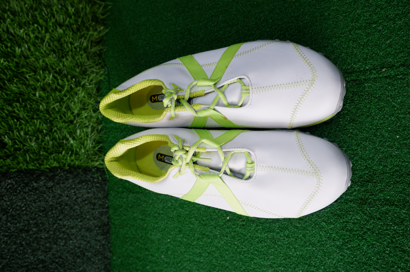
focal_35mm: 32
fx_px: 364
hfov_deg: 58.8
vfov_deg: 41.0
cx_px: 205
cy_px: 136
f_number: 4.2
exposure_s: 1/34
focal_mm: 21.5
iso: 640
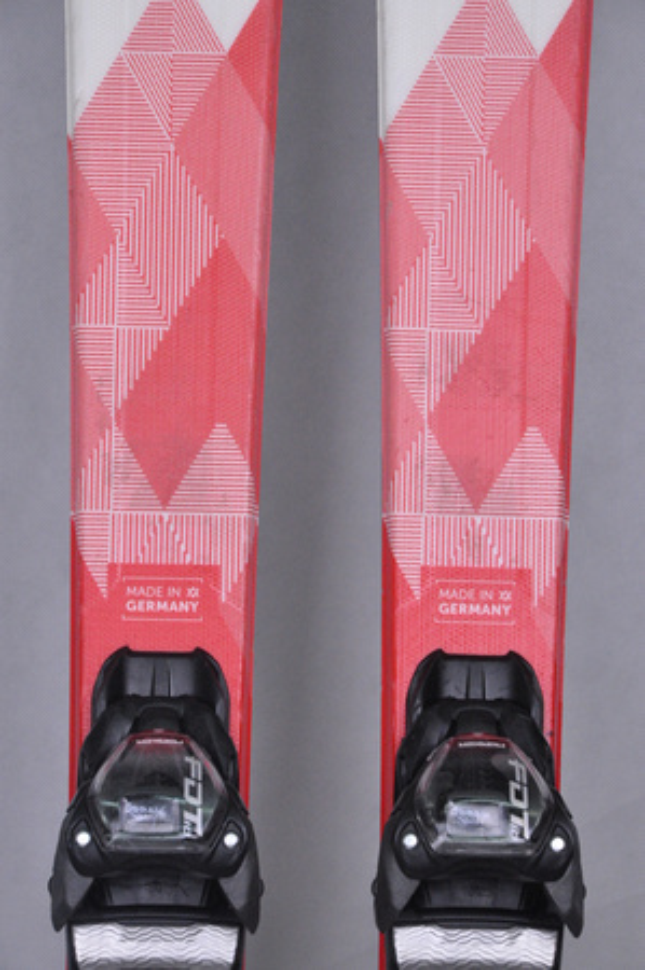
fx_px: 4242
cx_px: 322
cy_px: 485
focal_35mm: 158
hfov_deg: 8.7
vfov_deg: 13.1
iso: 3200
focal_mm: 105
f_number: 9.5
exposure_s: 1/125
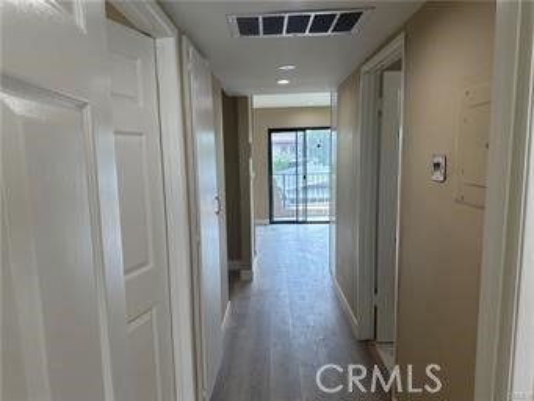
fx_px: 370
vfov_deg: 56.8
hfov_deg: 71.6
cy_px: 200
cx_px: 267
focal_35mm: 24
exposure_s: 1/132
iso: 64
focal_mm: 6.86
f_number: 1.78
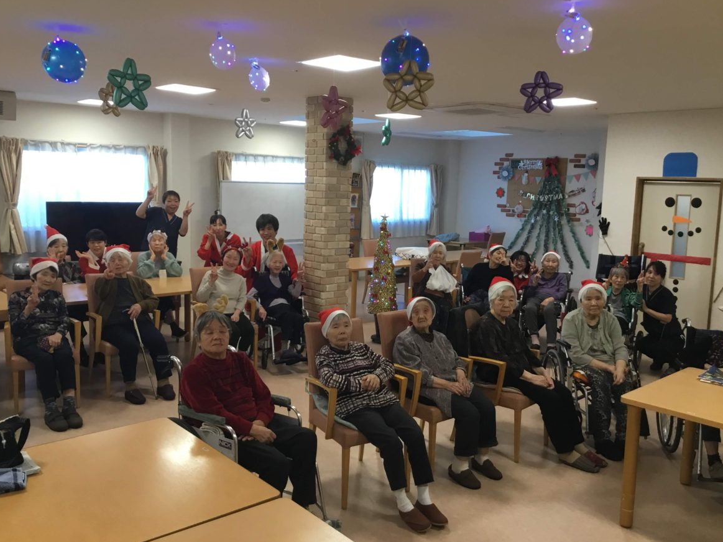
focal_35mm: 32
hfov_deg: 56.8
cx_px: 354
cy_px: 264
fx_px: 668
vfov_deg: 44.1
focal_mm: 3.3
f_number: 2.4
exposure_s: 1/30
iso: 64
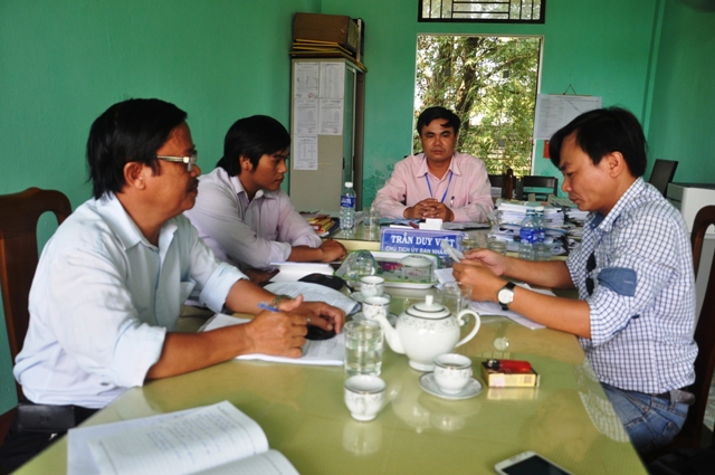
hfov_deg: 67.4
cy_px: 238
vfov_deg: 47.8
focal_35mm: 27
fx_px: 536
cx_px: 358
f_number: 5
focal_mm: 18
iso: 400
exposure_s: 1/100
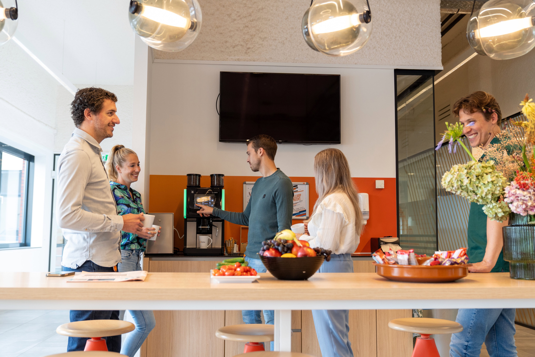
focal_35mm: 37
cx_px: 268
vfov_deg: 35.9
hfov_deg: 51.9
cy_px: 178
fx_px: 550
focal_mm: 37
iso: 1000
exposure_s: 1/160
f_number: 3.5
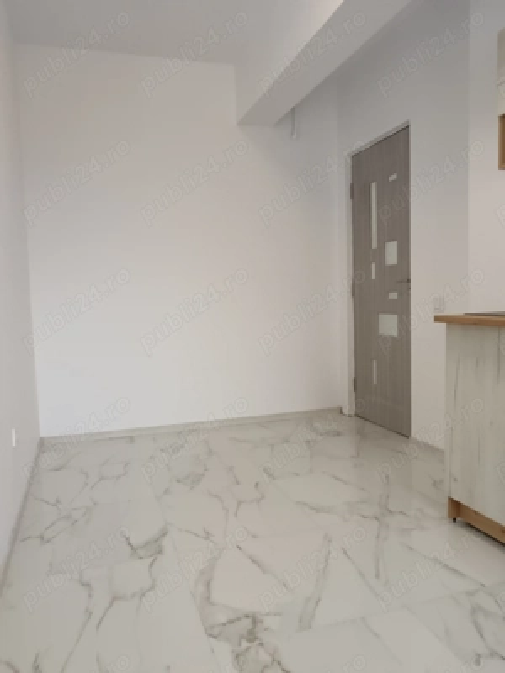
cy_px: 336
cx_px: 252
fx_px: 525
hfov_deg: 51.4
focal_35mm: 27
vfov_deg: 65.3
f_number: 1.9
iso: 433
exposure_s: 1/50
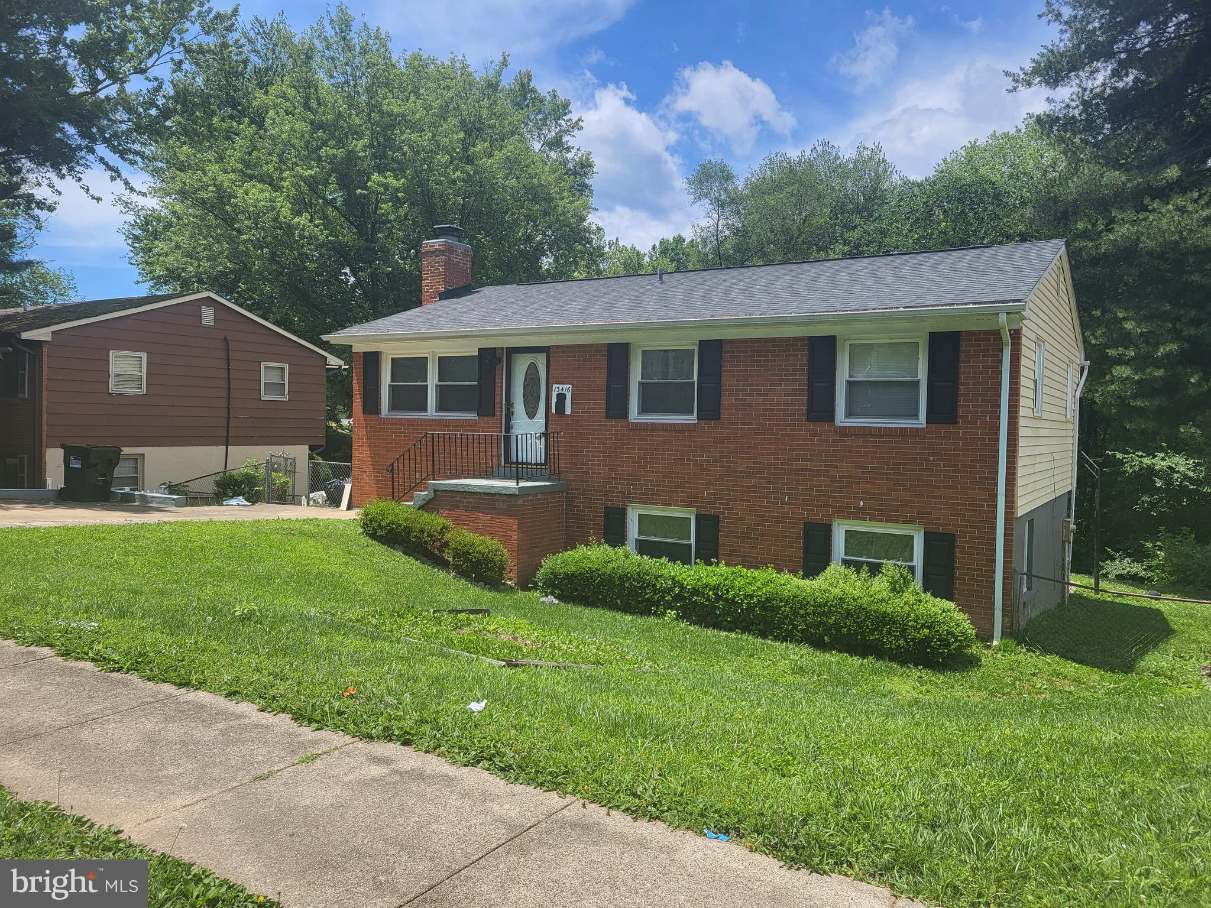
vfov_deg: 53.1
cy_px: 454
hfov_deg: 67.3
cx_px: 606
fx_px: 910
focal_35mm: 26
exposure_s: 1/1714
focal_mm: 5.4
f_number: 1.8
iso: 40
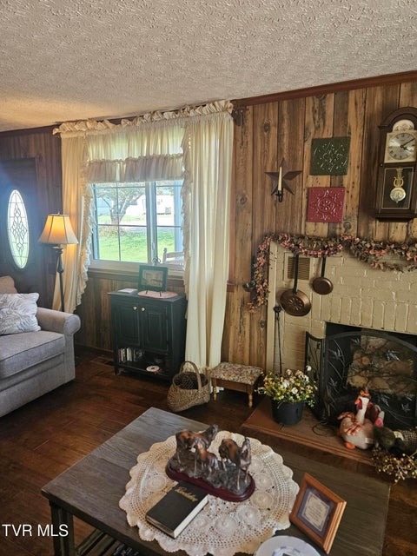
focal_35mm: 23
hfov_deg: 58.9
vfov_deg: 73.9
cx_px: 208
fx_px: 369
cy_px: 278
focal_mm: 5.4
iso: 400
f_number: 1.8
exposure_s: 1/170
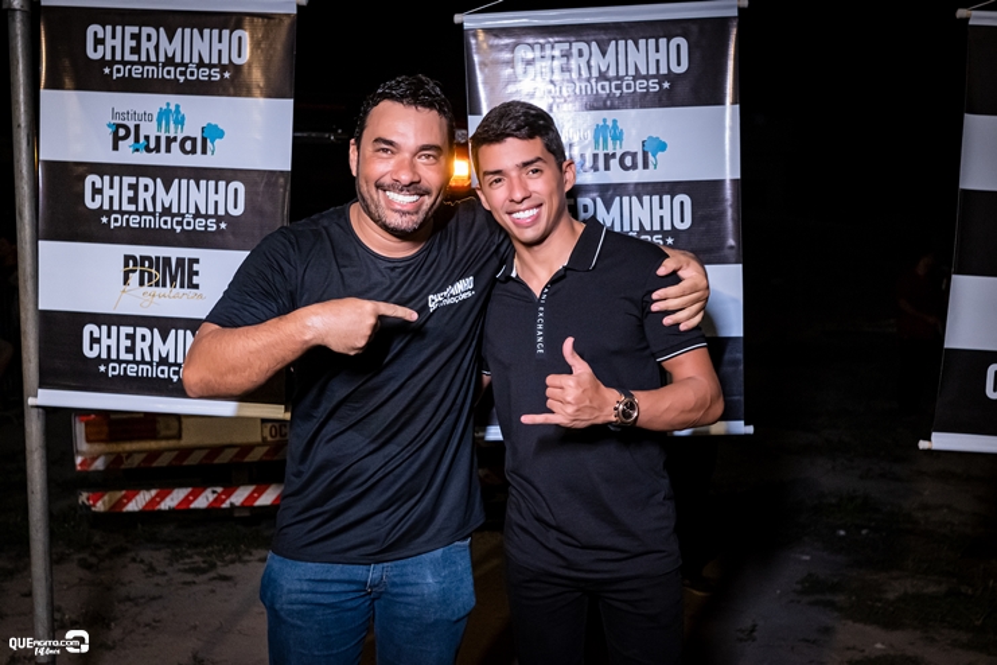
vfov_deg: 36.9
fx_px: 997
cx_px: 498
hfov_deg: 53.1
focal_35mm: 36
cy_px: 332
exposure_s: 1/320
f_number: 2.8
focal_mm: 24
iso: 2000
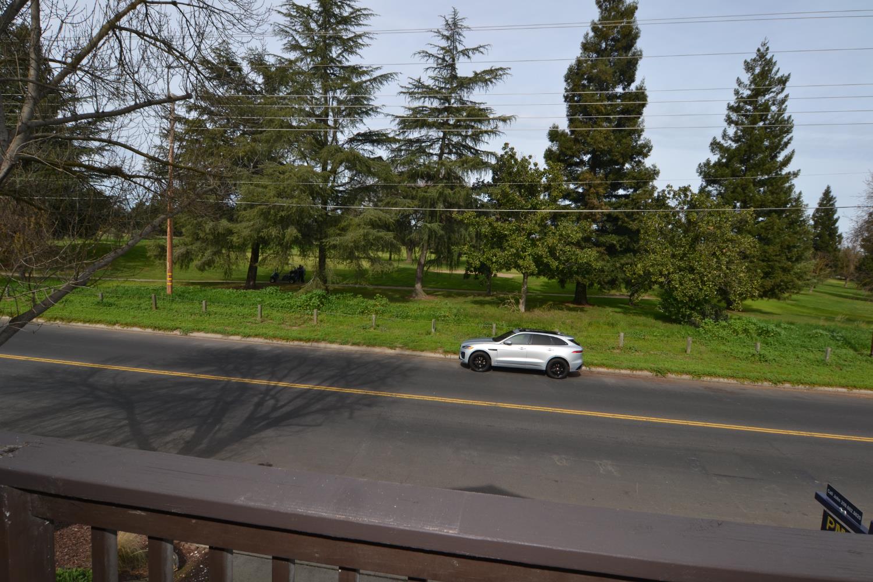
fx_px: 436
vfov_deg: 67.4
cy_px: 291
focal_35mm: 18
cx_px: 436
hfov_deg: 90.0
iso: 100
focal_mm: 12
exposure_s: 1/200
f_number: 9
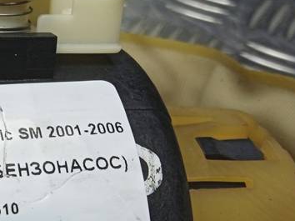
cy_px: 168
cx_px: -67
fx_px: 690
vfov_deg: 18.1
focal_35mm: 81
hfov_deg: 22.1
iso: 100
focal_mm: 3.43
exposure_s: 1/133
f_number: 2.2
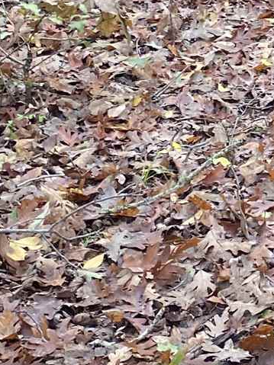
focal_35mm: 125
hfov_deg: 11.1
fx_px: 1320
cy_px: -56
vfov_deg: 15.3
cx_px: 486
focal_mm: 4.25
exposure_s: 1/121
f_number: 1.8
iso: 100
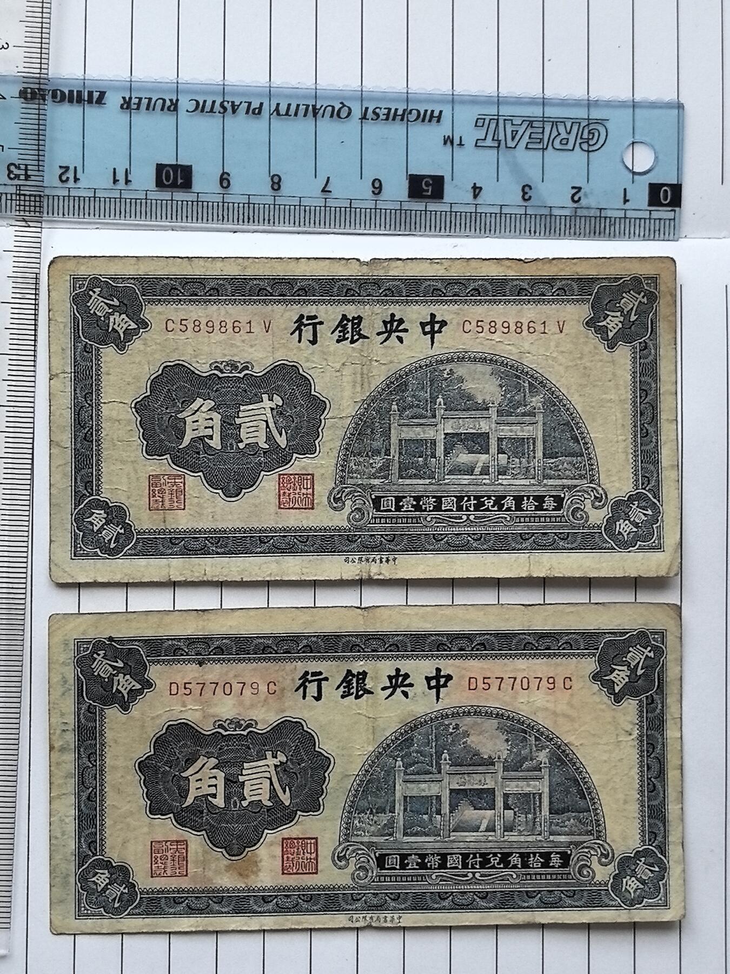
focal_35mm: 67
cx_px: 365
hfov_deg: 21.9
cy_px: 487
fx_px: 1884
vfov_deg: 29.0
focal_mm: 5.75
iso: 50
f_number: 2
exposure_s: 1/219
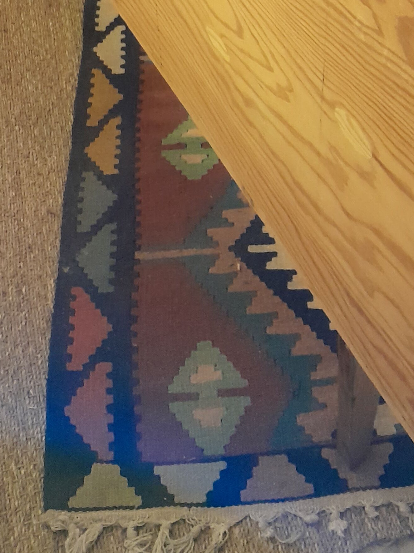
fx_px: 957
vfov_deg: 30.2
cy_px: 18
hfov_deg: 24.2
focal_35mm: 60
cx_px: 306
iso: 1000
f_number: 1.8
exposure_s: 1/20
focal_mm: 3.98
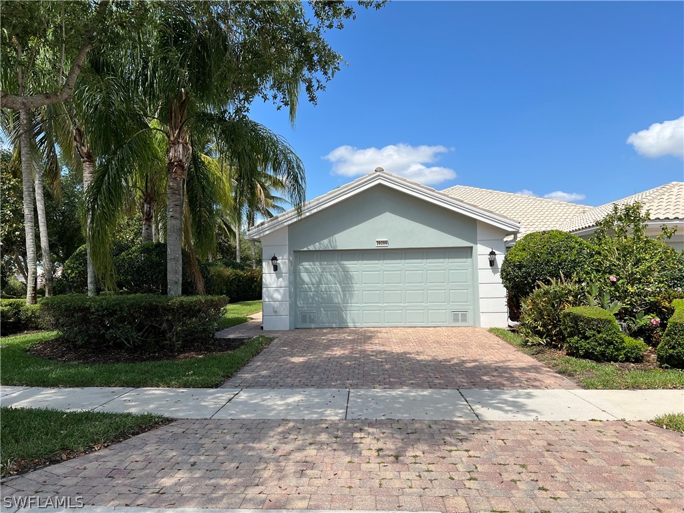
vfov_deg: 53.1
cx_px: 342
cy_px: 256
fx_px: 514
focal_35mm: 26
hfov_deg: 67.3
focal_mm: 5.7
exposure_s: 1/4115
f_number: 1.5
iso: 50
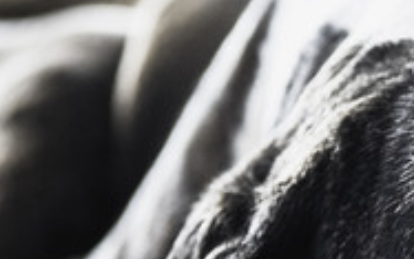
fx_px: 3352
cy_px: 379
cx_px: 759
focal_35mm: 297
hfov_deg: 6.9
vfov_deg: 4.4
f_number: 5
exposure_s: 1/30
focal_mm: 70
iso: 2500
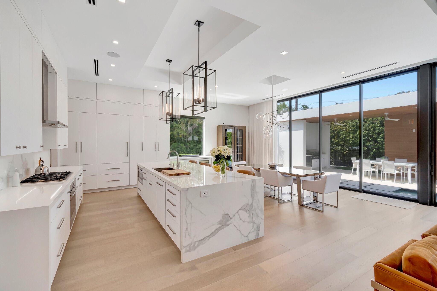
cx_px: 218
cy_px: 146
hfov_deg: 100.4
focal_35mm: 15
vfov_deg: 77.3
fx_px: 182
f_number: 8
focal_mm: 10
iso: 1100
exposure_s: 1/200
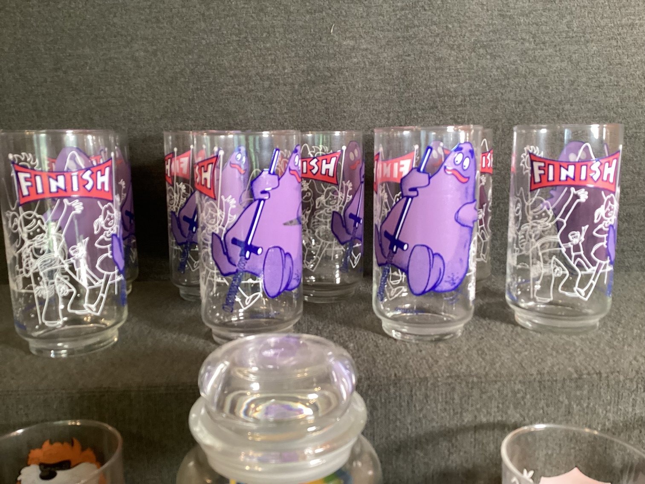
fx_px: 578
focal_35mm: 31
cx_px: 322
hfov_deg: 58.3
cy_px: 242
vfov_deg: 45.4
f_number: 2.4
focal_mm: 3.3
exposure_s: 1/50
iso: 200
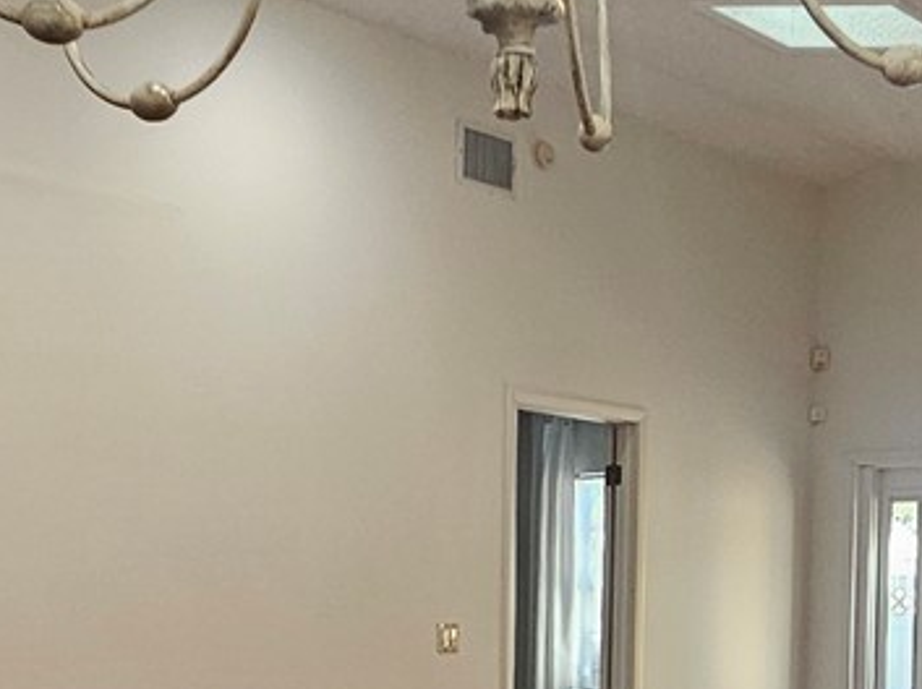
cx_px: 473
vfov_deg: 23.3
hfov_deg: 32.7
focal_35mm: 59
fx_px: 1570
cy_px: 749
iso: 200
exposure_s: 1/60
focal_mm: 2.2
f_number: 2.2
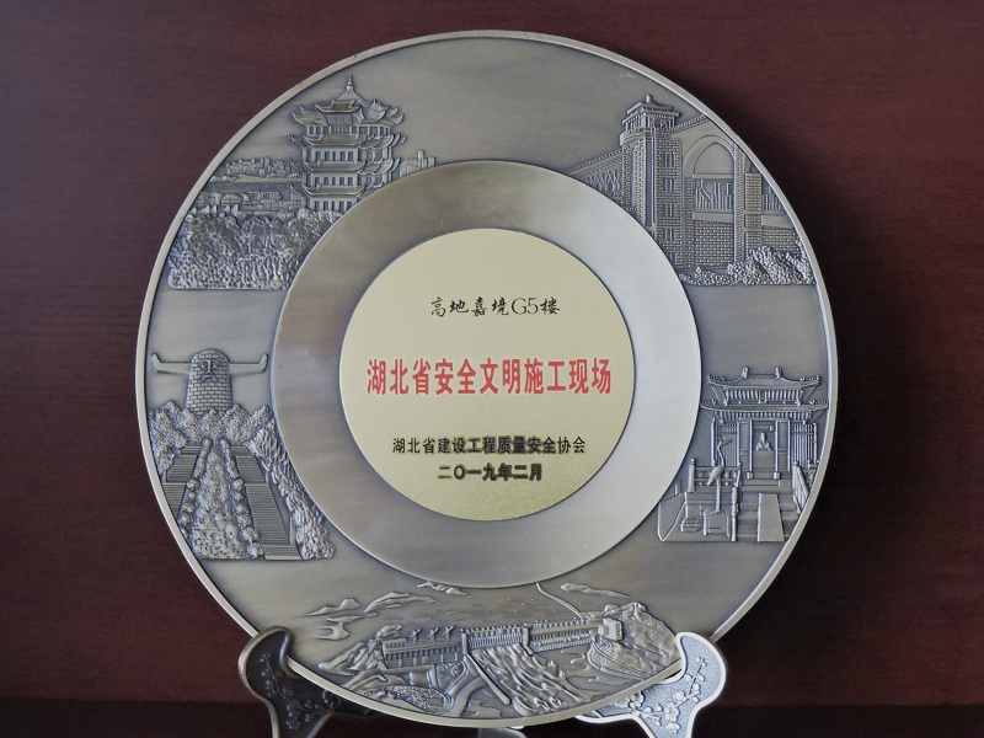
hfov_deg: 32.2
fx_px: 1706
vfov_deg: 24.4
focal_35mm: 60
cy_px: 369
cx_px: 492
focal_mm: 10.7
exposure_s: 1/10
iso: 800
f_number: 3.7
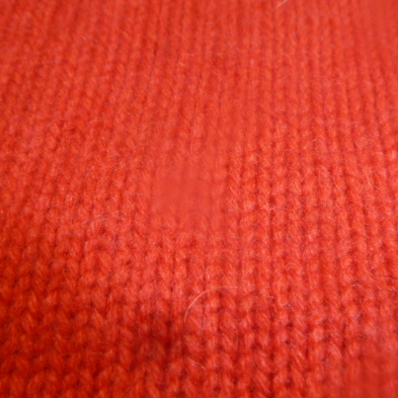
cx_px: 209
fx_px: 468
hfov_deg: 46.0
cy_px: 202
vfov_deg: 46.0
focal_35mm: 36
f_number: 3.3
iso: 160
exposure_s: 1/30
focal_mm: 4.1
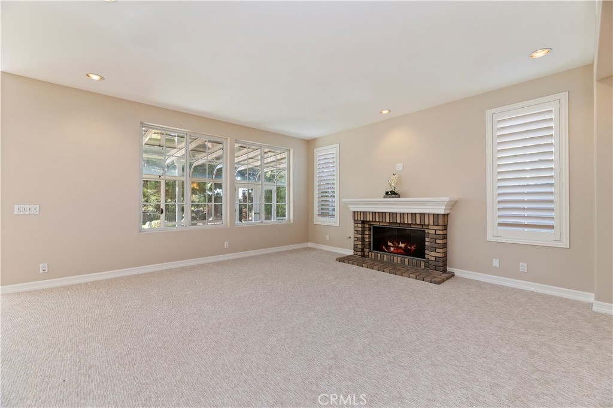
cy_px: 204
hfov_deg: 104.3
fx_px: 238
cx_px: 306
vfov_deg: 81.1
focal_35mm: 14
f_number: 10
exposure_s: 1/15
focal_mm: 14
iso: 500
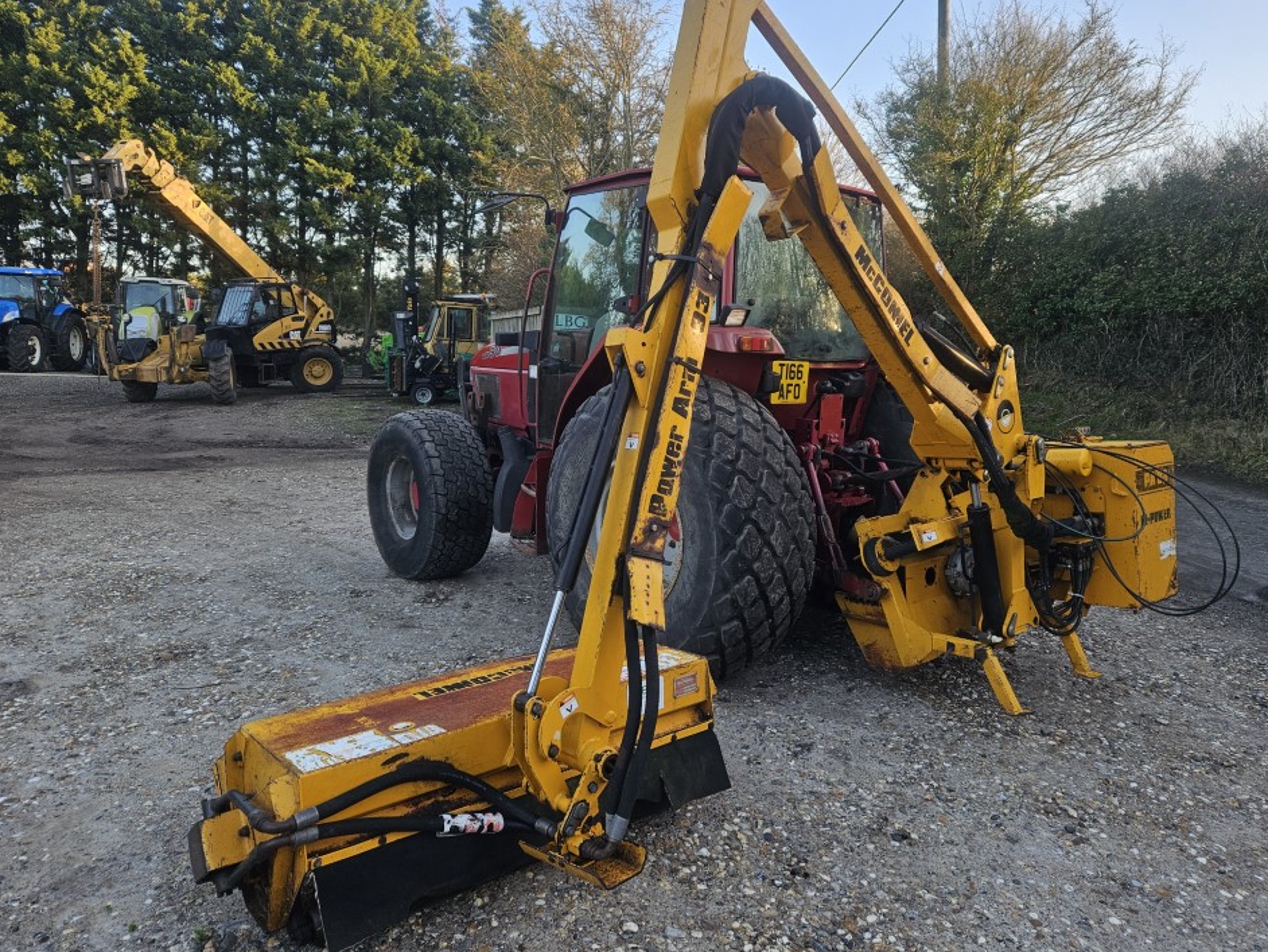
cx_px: 672
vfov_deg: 54.9
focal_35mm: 25
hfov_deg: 69.3
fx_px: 916
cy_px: 443
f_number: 1.8
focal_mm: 5.4
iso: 50
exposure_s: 1/180
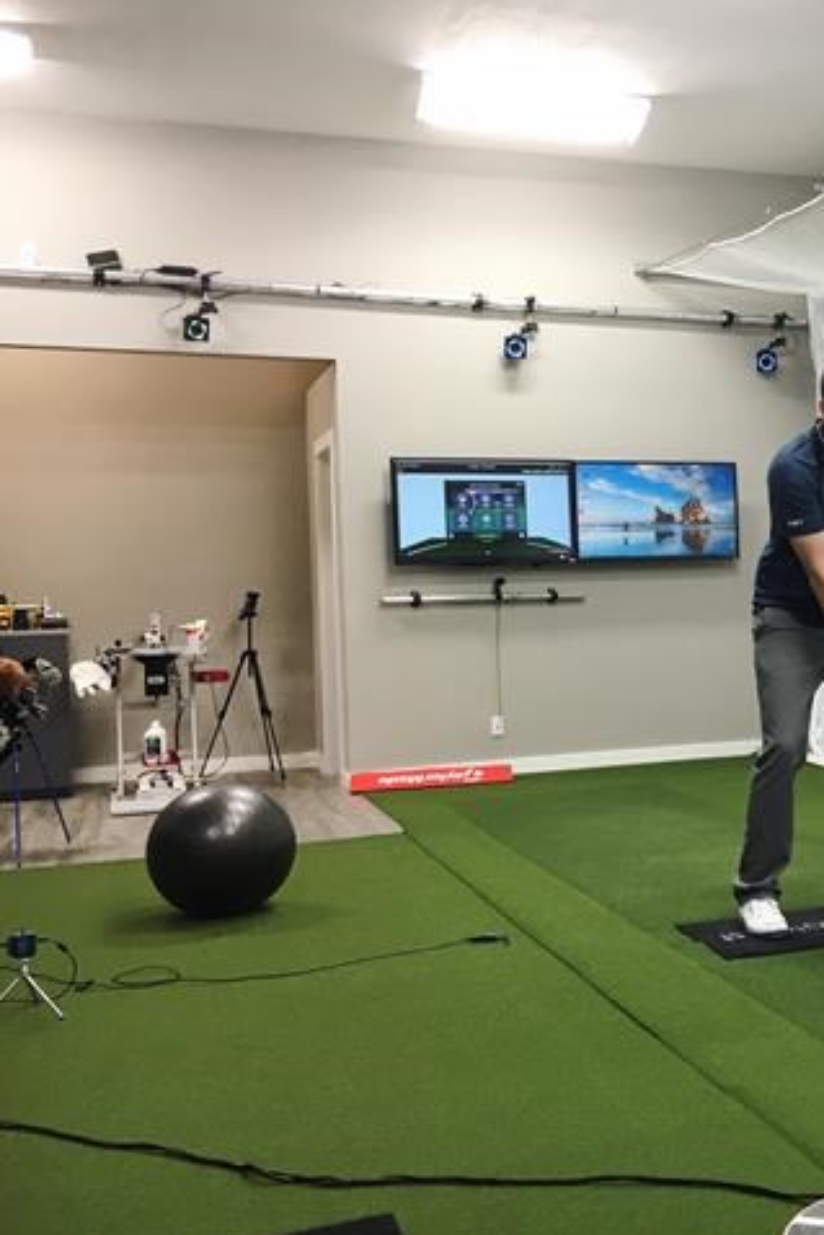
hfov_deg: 30.4
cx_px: 819
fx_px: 1407
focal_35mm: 41
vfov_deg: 47.4
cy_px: 618
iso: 32
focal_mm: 4.15
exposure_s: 1/30
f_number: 2.2
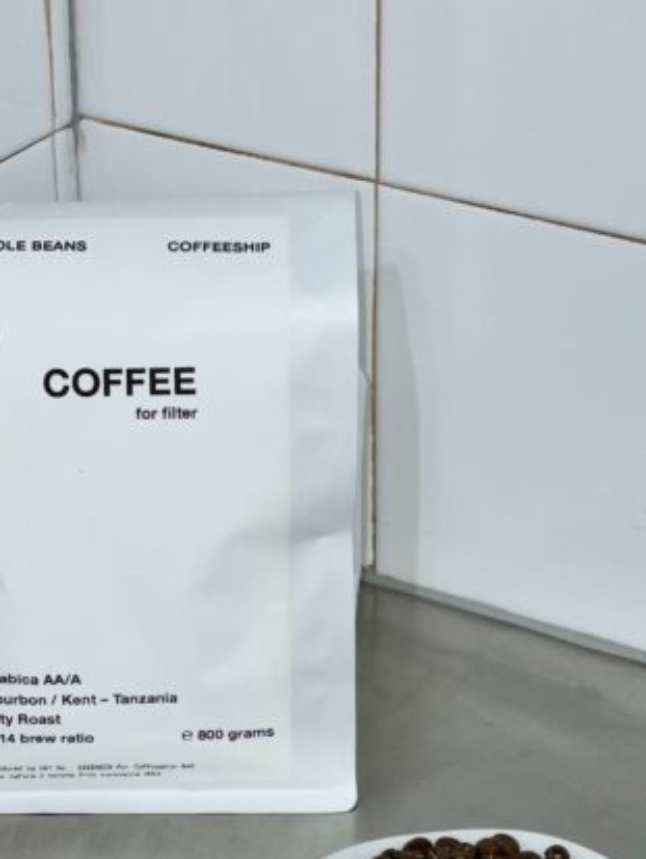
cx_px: 282
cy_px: 659
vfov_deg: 15.8
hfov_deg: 12.0
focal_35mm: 124
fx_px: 3082
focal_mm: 9
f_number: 2.8
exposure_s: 1/122
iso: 50
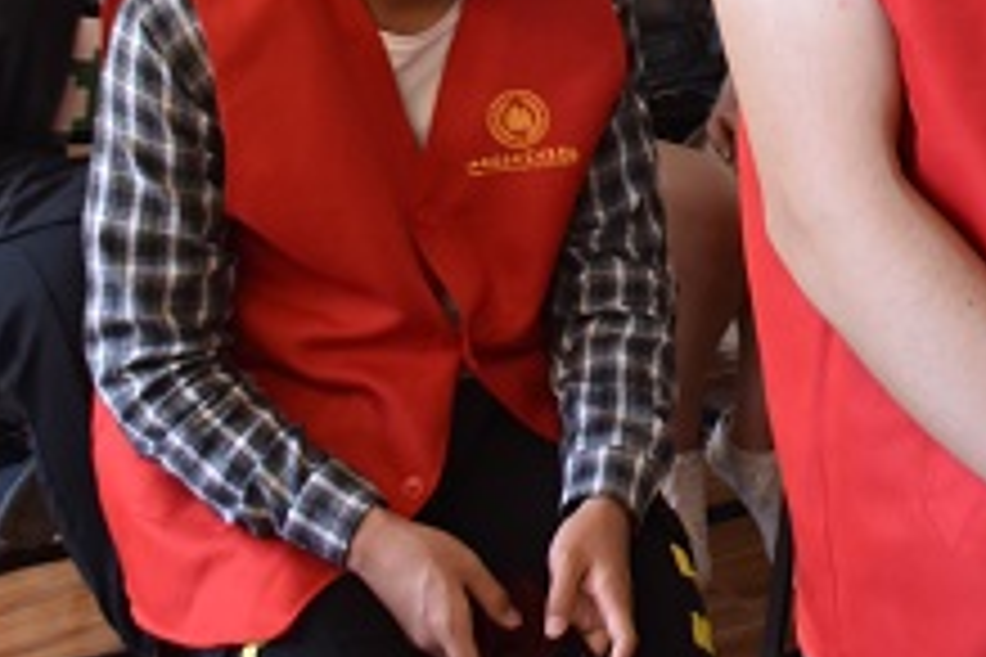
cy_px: -284
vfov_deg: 11.6
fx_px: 3122
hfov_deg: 17.0
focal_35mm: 114
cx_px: 1252
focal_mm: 26
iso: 640
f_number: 3.8
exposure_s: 1/40
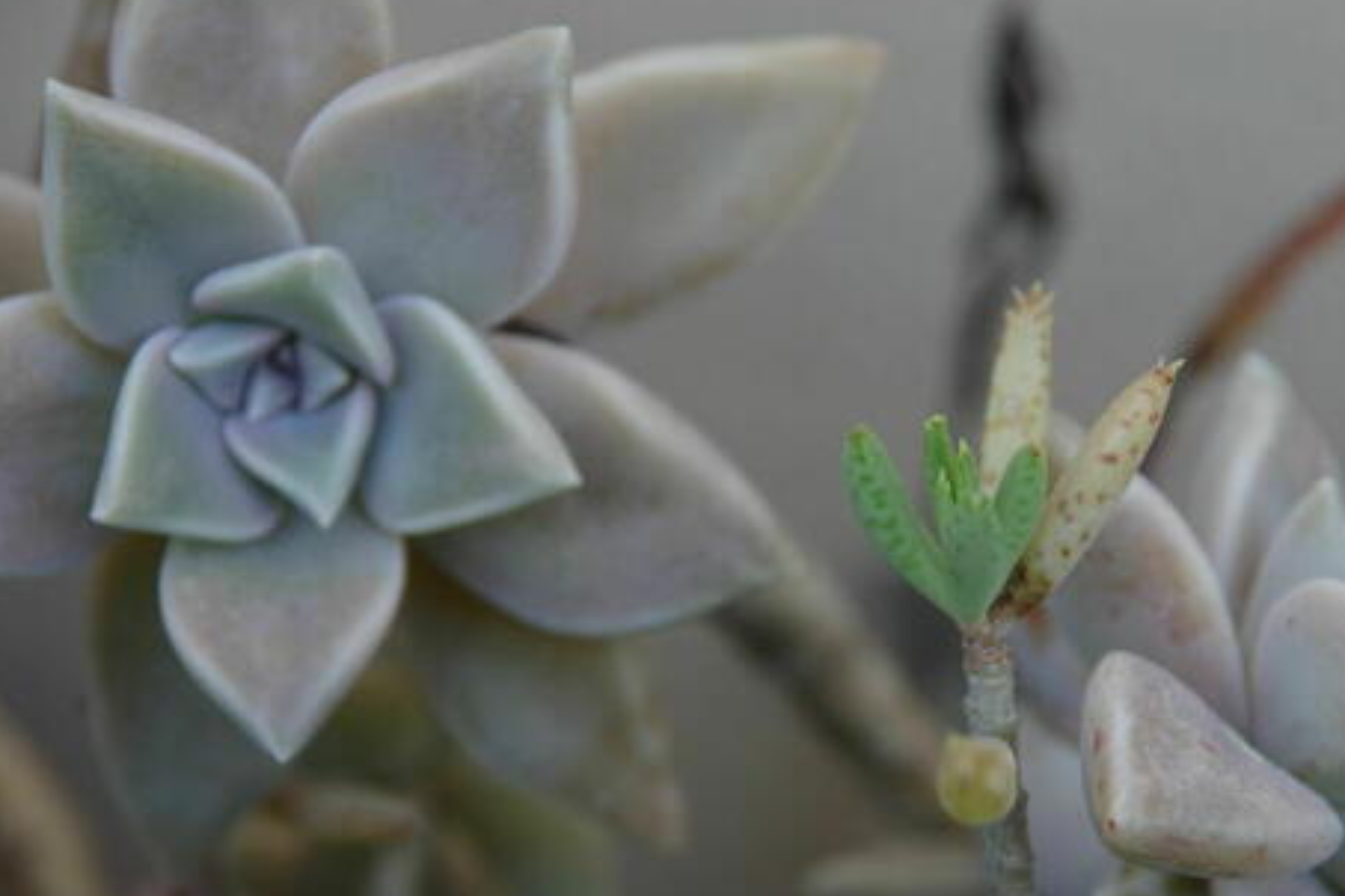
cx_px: 781
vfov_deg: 6.0
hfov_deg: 9.0
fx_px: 8518
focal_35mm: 228
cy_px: 552
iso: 400
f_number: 5.6
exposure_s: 1/200
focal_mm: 115
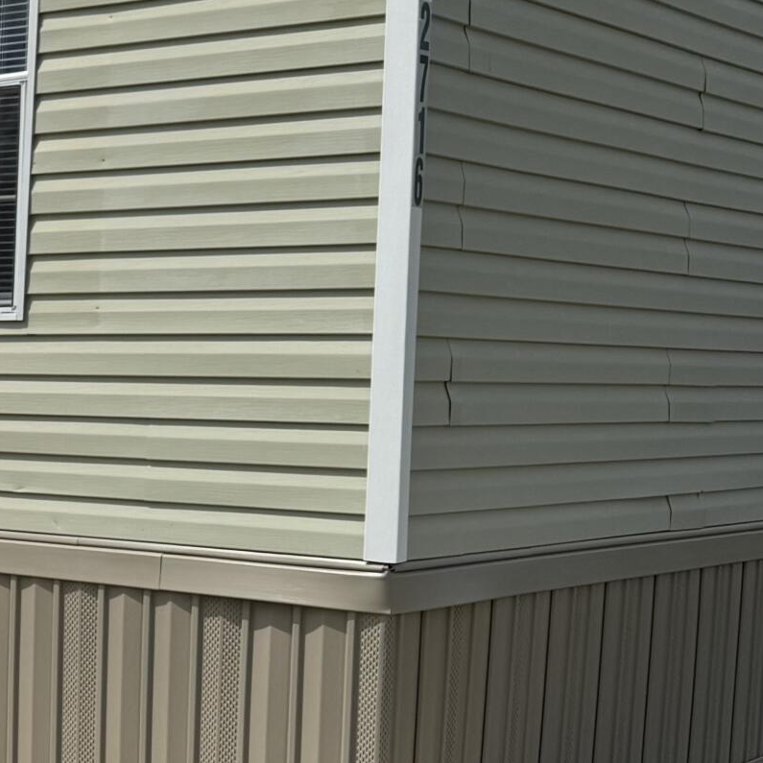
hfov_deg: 17.2
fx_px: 1995
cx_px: -658
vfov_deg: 21.6
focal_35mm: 80
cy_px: 441
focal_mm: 6.86
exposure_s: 1/7937
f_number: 1.78
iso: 80
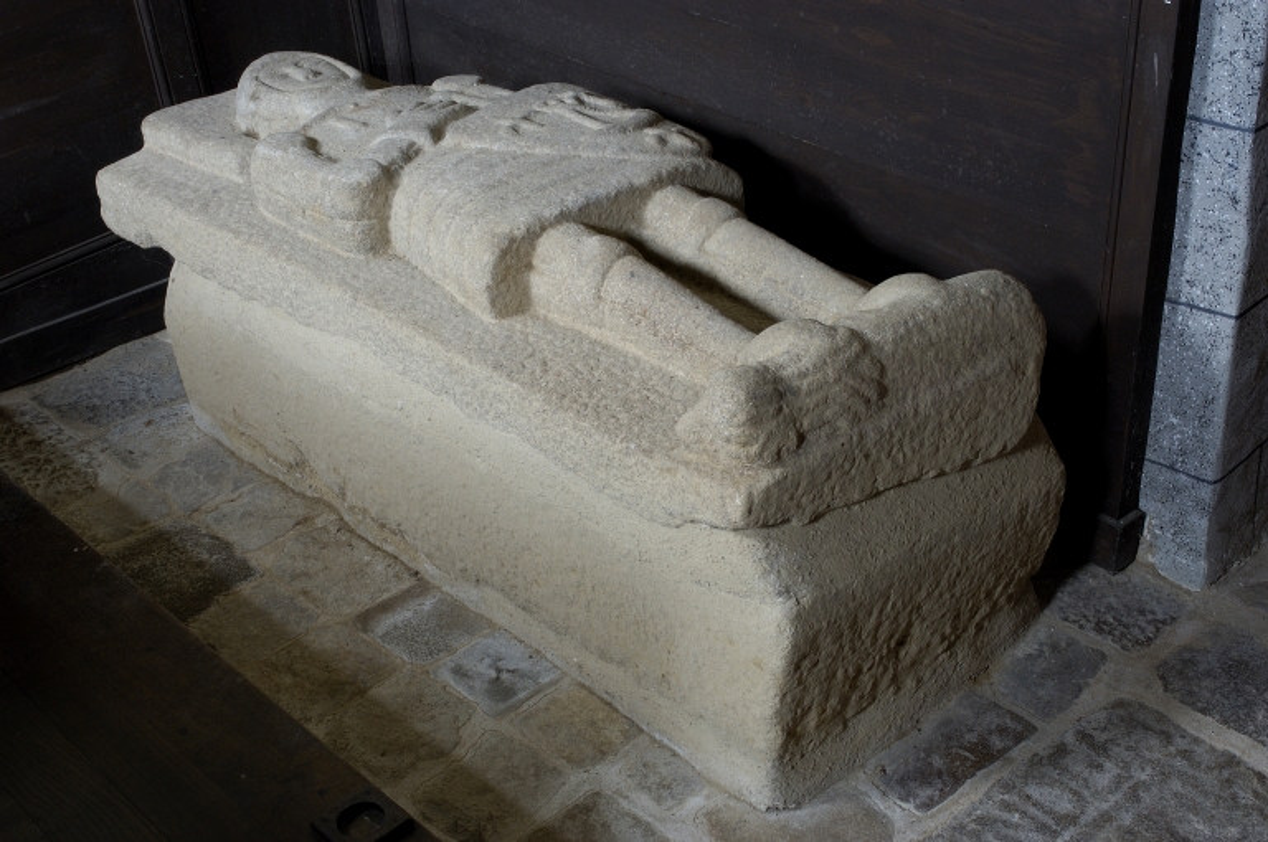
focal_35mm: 48
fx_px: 1689
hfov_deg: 41.2
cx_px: 634
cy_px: 421
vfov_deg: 28.0
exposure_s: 1/60
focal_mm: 32
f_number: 18
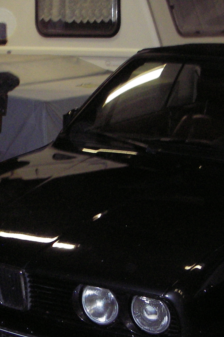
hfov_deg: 17.5
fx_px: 728
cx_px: 144
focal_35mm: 78
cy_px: 233
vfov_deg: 25.8
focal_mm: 6.3
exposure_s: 1/30
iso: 200
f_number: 3.3
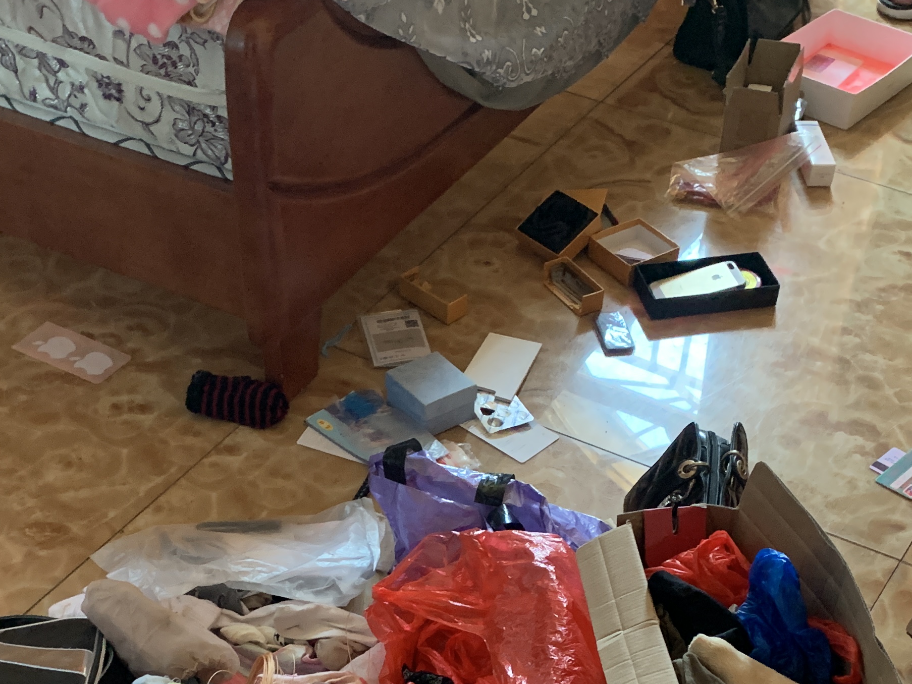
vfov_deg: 24.0
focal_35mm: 58
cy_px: 701
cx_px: 440
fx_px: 1528
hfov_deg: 33.2
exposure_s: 1/42
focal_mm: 4.25
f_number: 1.8
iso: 400
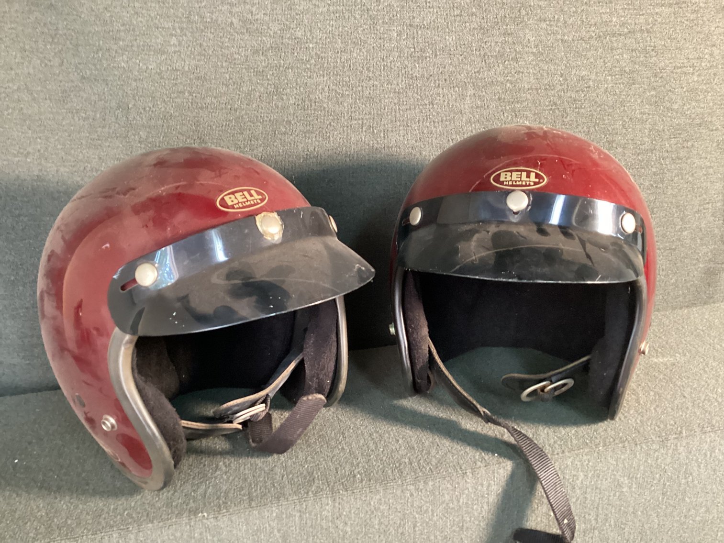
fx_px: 648
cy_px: 272
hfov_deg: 58.3
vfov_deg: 45.4
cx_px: 362
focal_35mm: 31
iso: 400
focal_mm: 3.3
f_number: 2.4
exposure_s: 1/30
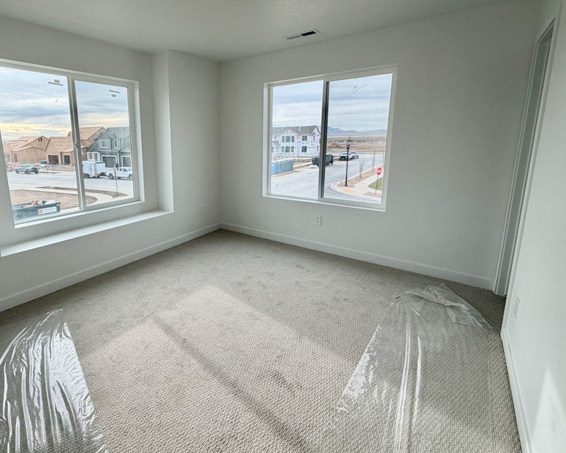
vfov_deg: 73.4
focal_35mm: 18
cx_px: 215
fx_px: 302
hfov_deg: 84.8
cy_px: 194
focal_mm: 2.22
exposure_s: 1/458
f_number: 2.2
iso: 64
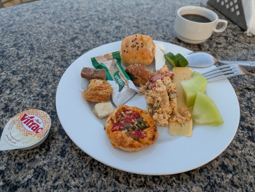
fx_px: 177
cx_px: 128
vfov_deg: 56.9
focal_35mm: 24
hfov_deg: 71.5
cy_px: 96
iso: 23
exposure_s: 1/132
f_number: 1.68
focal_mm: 6.9
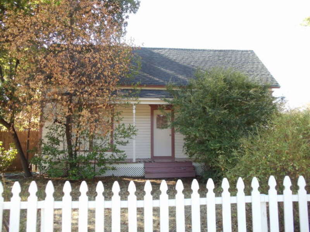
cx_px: 155
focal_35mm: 44
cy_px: 116
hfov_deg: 42.9
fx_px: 394
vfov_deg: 32.9
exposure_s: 1/100
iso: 100
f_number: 3.5
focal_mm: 6
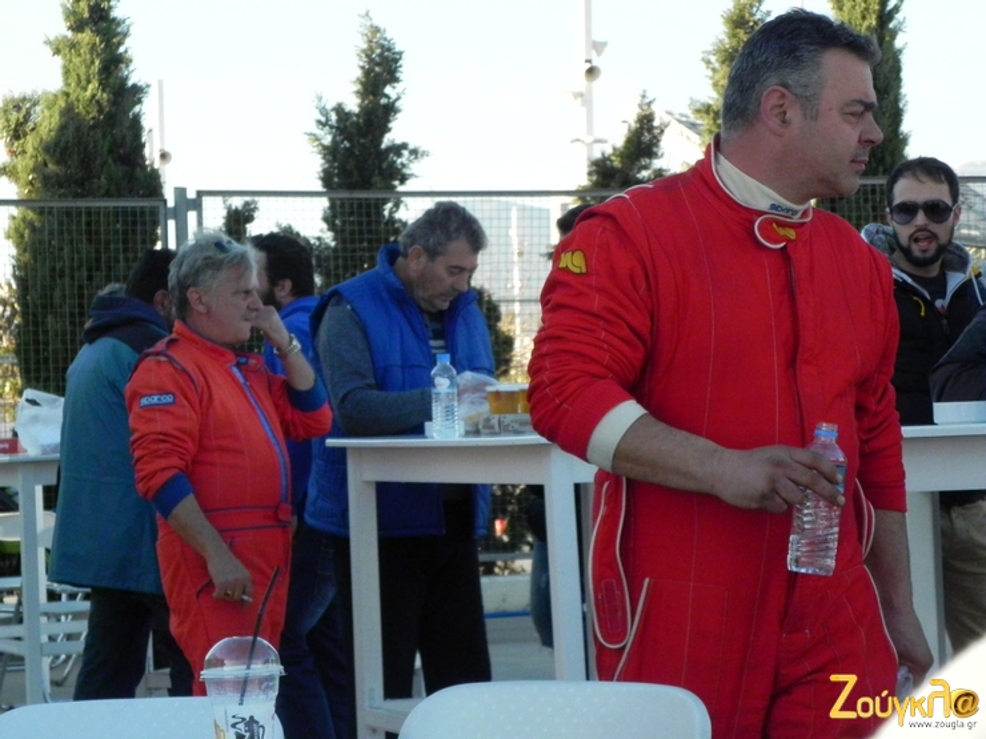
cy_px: 370
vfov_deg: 12.7
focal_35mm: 117
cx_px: 493
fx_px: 3333
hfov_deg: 16.8
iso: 800
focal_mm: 20.8
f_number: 4
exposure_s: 1/2000
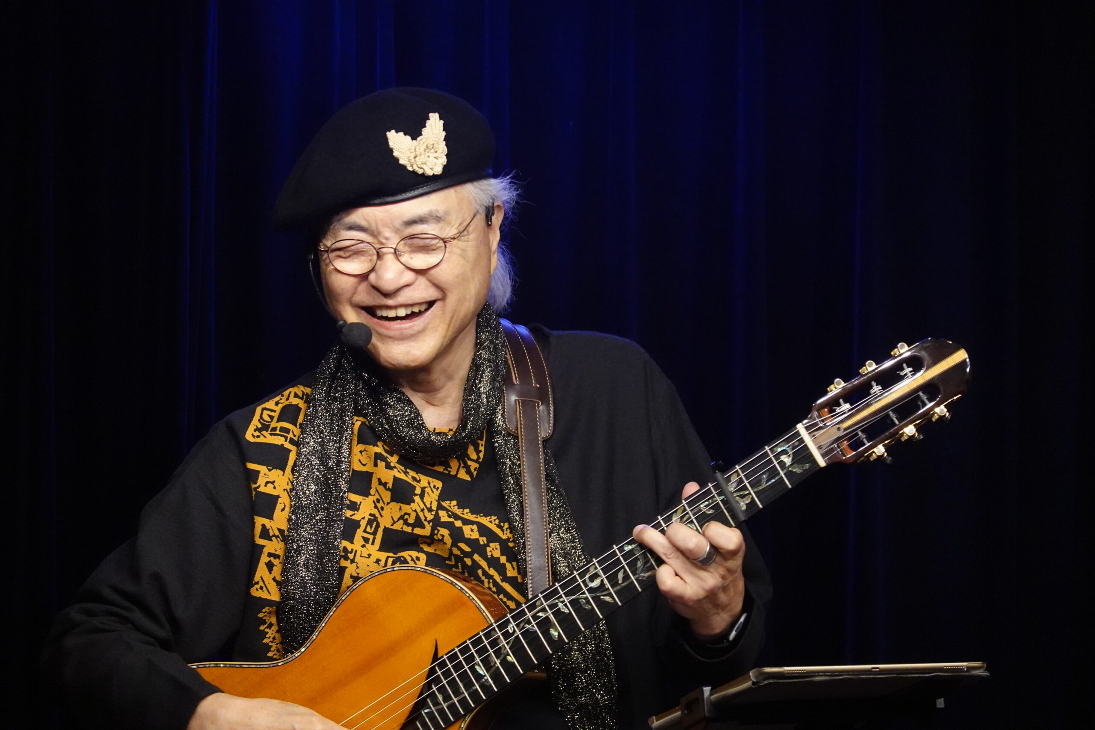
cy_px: 365
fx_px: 6083
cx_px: 548
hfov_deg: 10.3
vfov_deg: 6.9
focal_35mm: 200
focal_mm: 72
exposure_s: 1/100
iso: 2000
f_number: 4.5
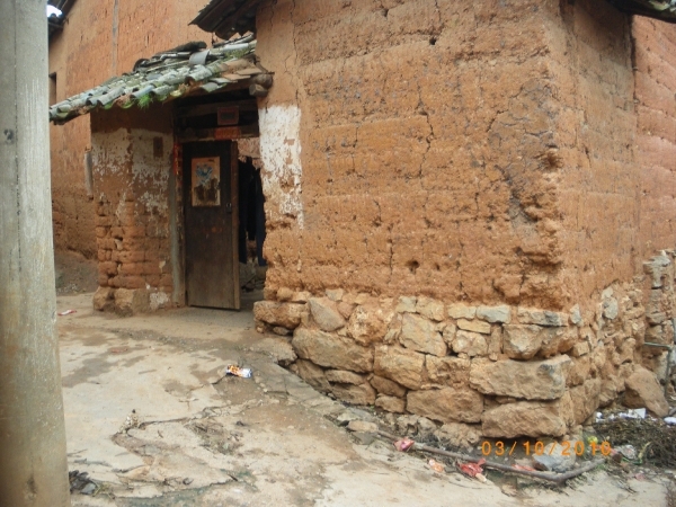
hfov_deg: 51.4
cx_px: 338
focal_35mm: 36
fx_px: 703
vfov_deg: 39.7
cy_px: 254
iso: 160
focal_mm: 6.3
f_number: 3.5
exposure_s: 1/50
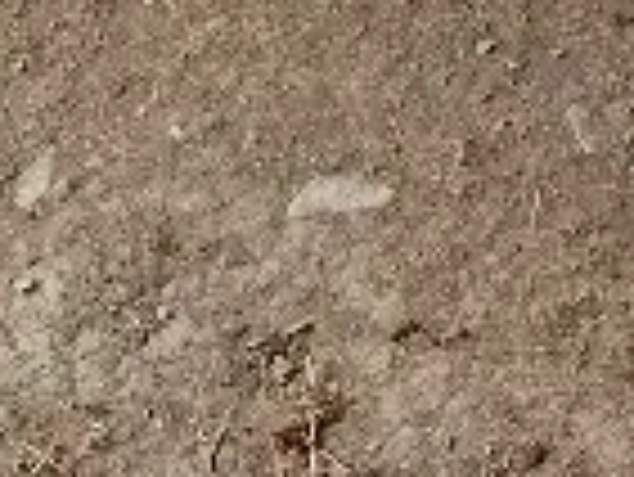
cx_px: 1511
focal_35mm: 163
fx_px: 2988
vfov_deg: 8.1
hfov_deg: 10.5
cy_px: -810
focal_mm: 5.4
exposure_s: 1/182
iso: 200
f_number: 1.8
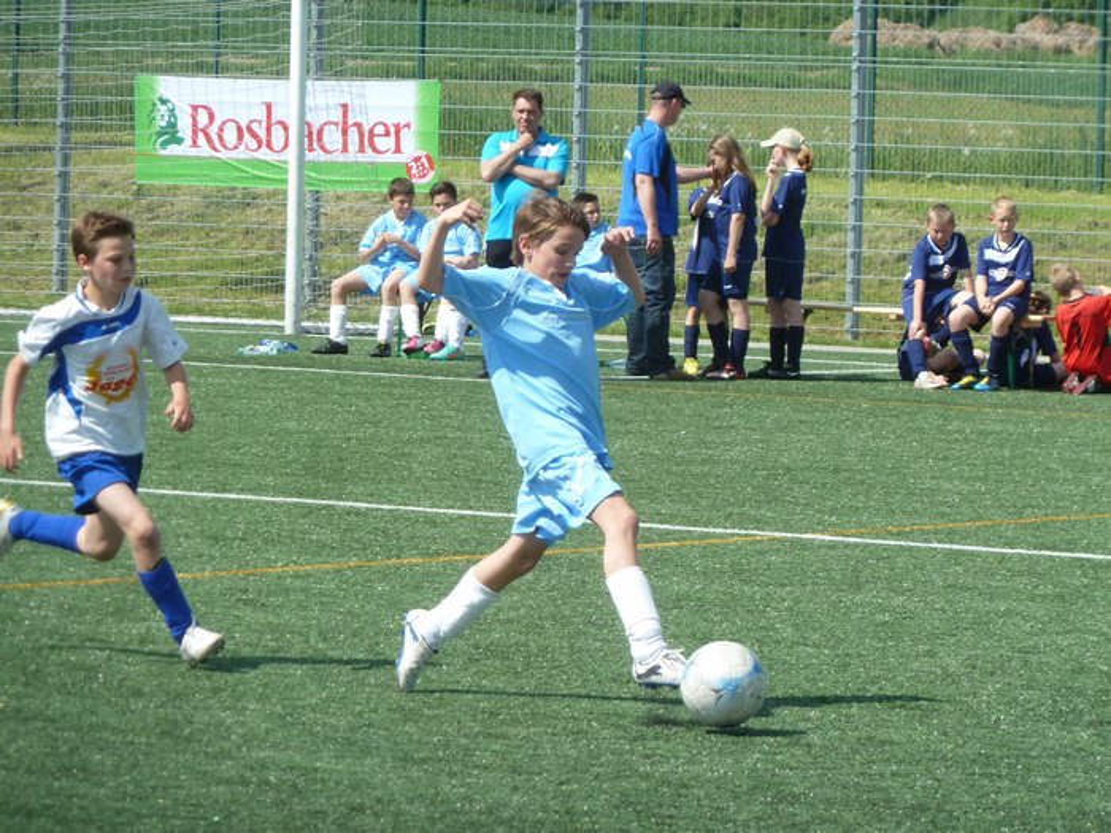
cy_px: 416
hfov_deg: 8.8
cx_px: 556
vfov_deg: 6.6
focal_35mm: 225
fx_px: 7221
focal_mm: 37
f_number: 4.6
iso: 160
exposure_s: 1/640
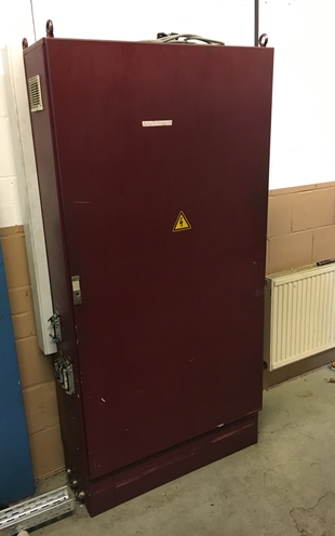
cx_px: 142
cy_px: 268
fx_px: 453
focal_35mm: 31
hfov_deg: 40.5
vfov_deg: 61.2
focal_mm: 4.15
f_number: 2.2
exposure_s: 1/25
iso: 200
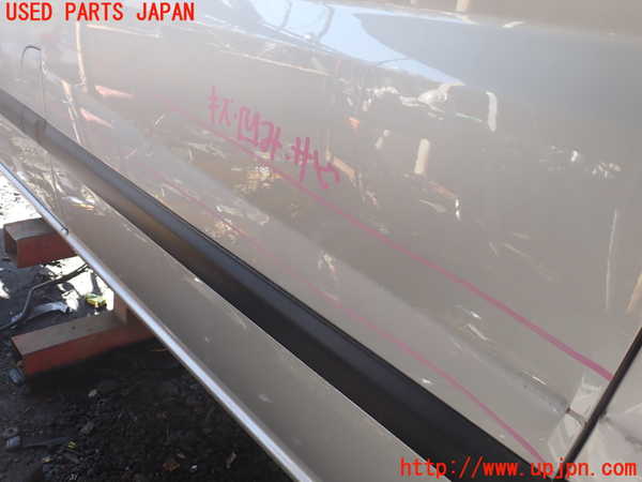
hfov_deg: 60.0
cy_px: 241
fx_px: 556
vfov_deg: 46.8
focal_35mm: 30
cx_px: 321
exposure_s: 1/125
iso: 100
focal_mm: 5.4
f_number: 3.2
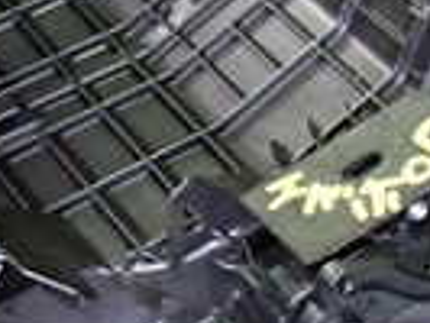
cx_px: 511
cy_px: 165
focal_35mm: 113
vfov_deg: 13.1
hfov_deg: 16.7
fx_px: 1405
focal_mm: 4.5
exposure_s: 1/30
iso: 800
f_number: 2
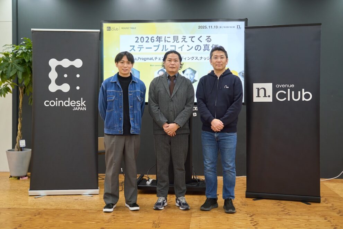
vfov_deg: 31.9
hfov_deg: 46.4
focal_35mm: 42
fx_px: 400
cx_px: 172
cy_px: 114
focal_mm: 42
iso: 1000
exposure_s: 1/200
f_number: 2.8
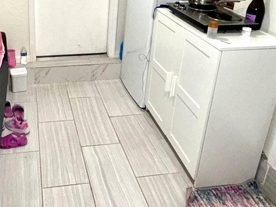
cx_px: 66
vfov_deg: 37.6
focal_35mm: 35
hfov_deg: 50.2
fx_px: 279
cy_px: 14
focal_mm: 2.22
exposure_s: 1/60
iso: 125
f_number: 2.2
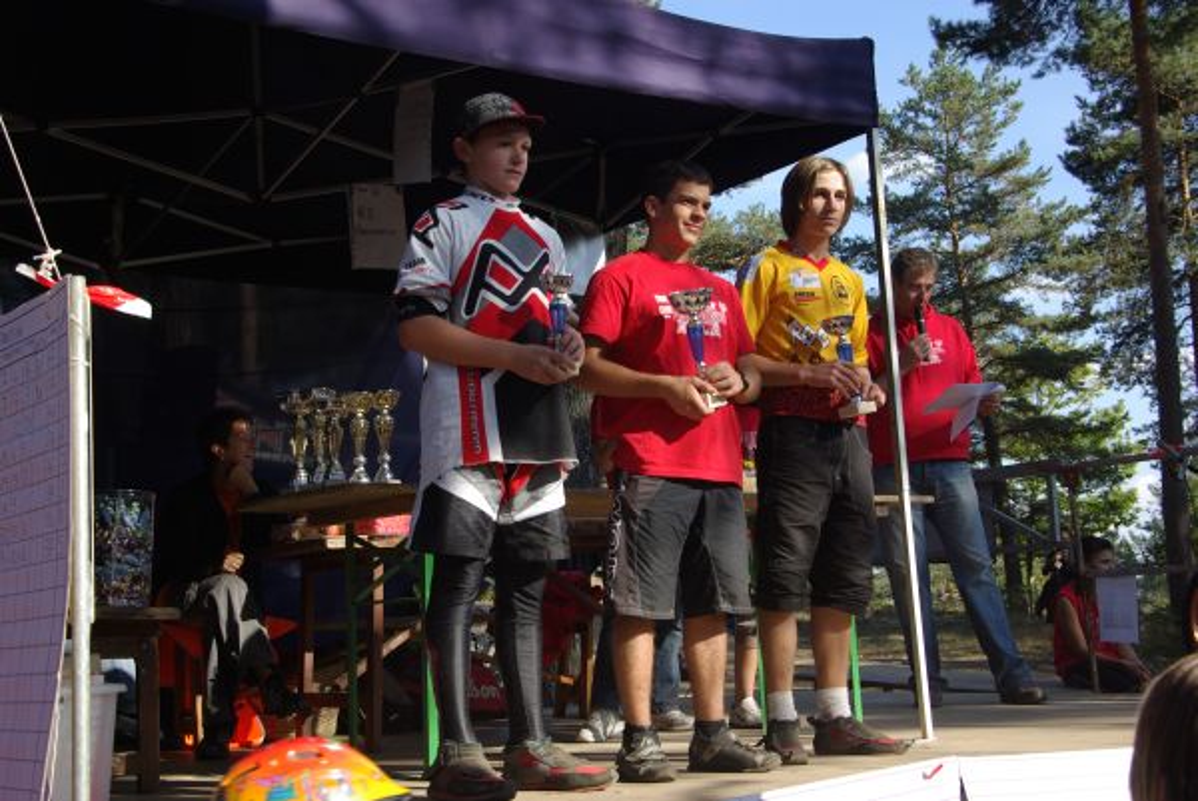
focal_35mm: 51
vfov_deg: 26.5
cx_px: 599
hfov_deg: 38.9
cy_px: 400
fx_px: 1698
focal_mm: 34
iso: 100
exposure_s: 1/125
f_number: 6.7
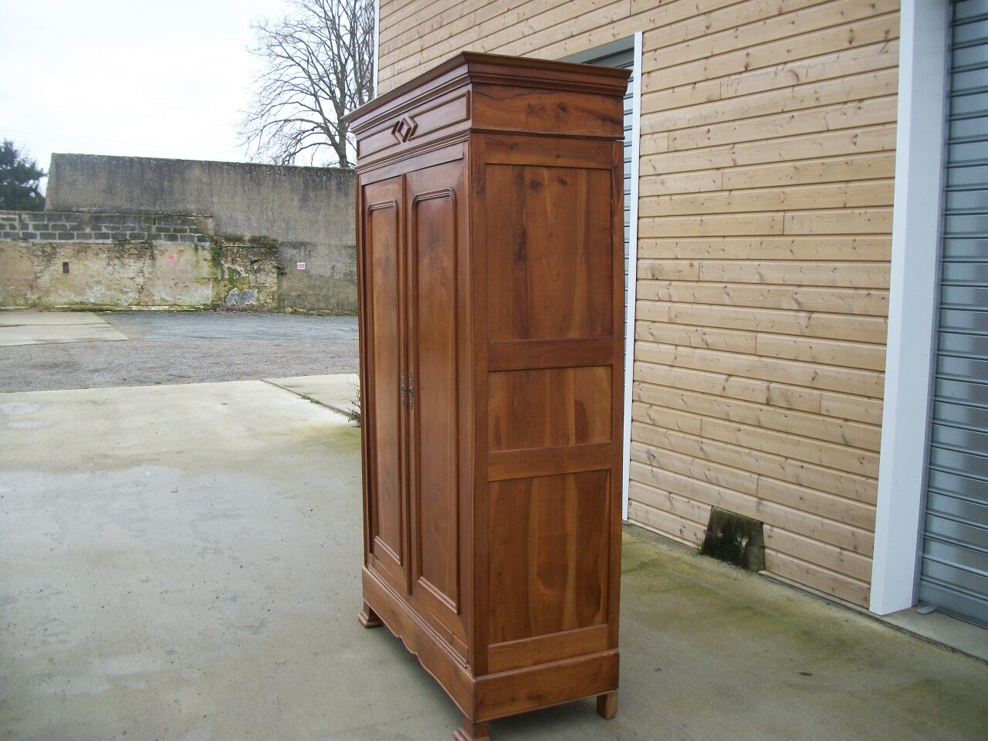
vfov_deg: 44.2
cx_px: 494
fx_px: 913
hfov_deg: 56.8
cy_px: 370
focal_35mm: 32
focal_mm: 5.7
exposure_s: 1/320
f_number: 2.9
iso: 80
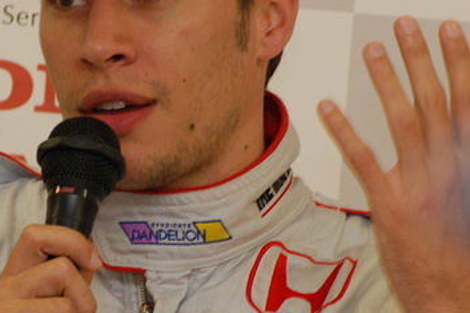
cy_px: 97
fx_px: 7999
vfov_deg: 2.2
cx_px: 134
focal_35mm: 613
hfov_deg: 3.4
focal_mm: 200
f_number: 8
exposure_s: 1/60
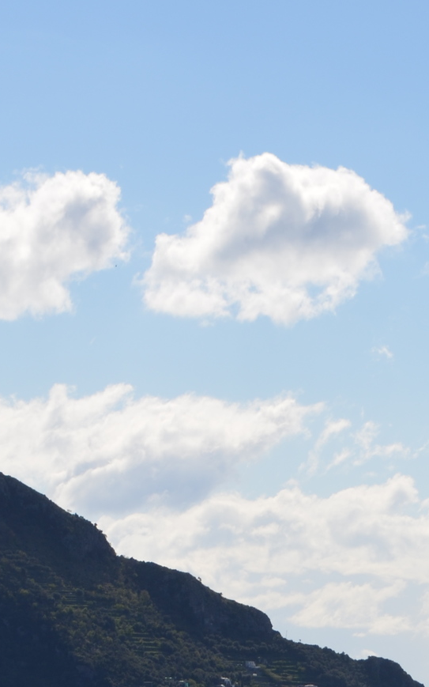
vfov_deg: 8.7
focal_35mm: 241
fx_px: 4518
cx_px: 369
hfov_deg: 5.4
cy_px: 622
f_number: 9
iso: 100
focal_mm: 55
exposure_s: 1/320
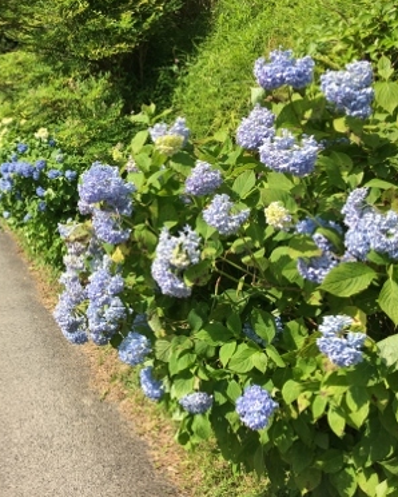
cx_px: 79
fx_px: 559
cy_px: 248
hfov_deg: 37.7
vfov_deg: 47.9
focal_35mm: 38
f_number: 2.2
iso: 25
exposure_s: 1/962
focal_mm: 4.15
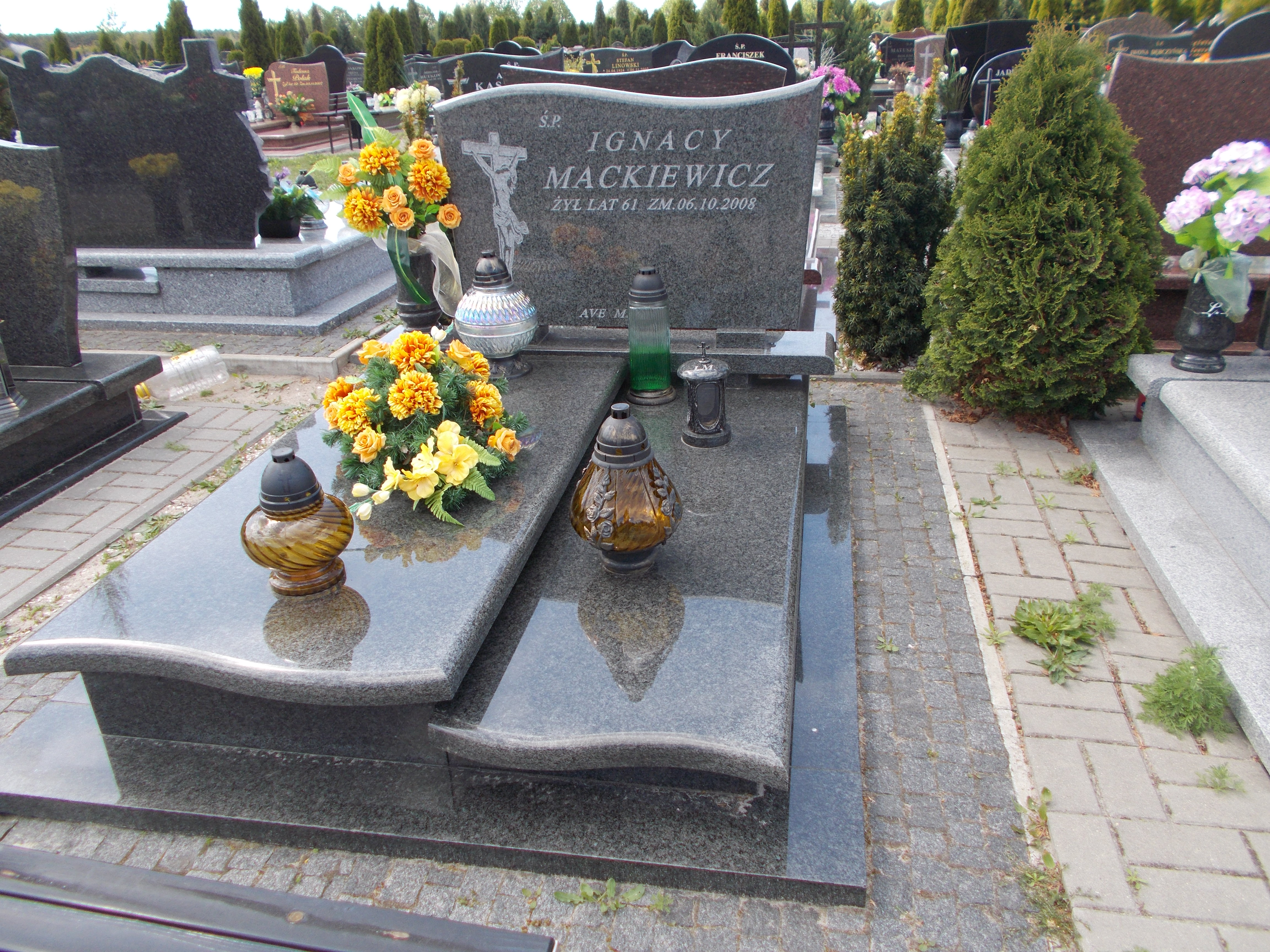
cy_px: 476
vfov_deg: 53.1
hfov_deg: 67.3
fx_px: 954
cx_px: 635
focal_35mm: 26
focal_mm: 4.6
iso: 80
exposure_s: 1/200
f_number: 3.2
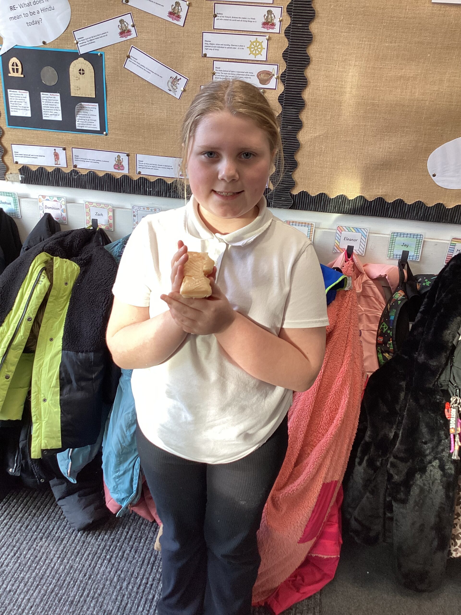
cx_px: 230
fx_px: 550
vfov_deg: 58.4
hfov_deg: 45.4
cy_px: 308
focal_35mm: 31
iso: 50
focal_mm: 3.3
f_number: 2.4
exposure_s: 1/60
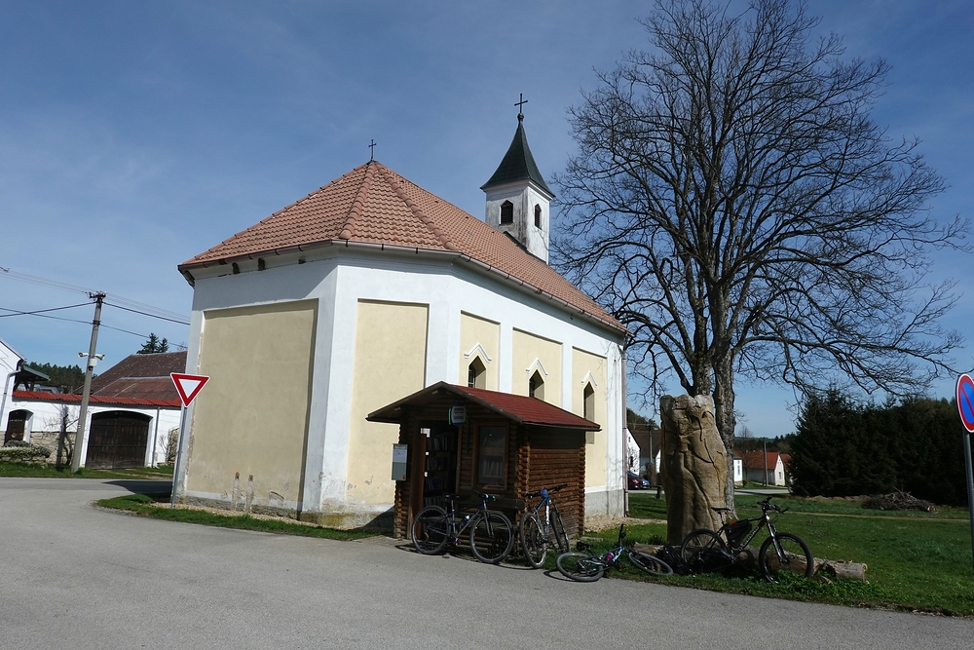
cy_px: 325
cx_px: 487
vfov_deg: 53.1
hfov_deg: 73.7
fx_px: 649
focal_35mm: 24
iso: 125
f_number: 8
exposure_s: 1/800
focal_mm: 9
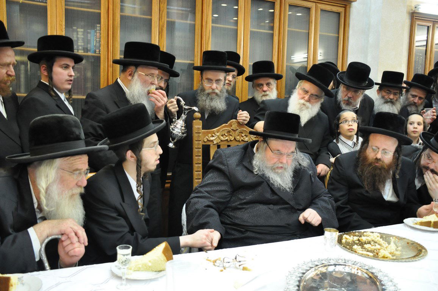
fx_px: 401
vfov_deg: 39.9
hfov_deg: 57.3
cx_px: 219
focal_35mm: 33
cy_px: 146
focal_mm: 22
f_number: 4.5
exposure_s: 1/100
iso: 2000
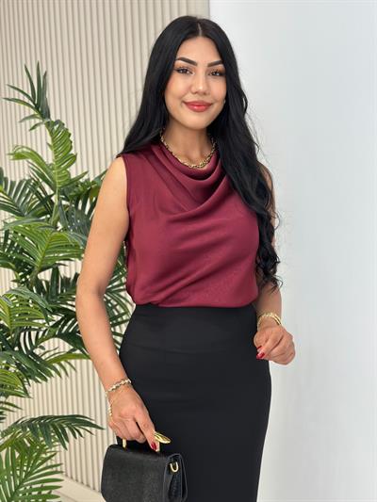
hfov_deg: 30.3
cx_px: 188
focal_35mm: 48
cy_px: 251
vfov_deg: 39.6
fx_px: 697
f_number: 1.78
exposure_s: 1/141
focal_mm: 6.86
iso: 80
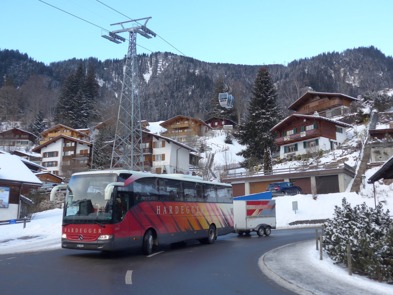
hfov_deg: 51.4
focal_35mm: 36
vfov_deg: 39.7
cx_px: 196
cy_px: 148
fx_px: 409
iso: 80
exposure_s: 1/250
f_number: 2.8
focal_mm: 7.5
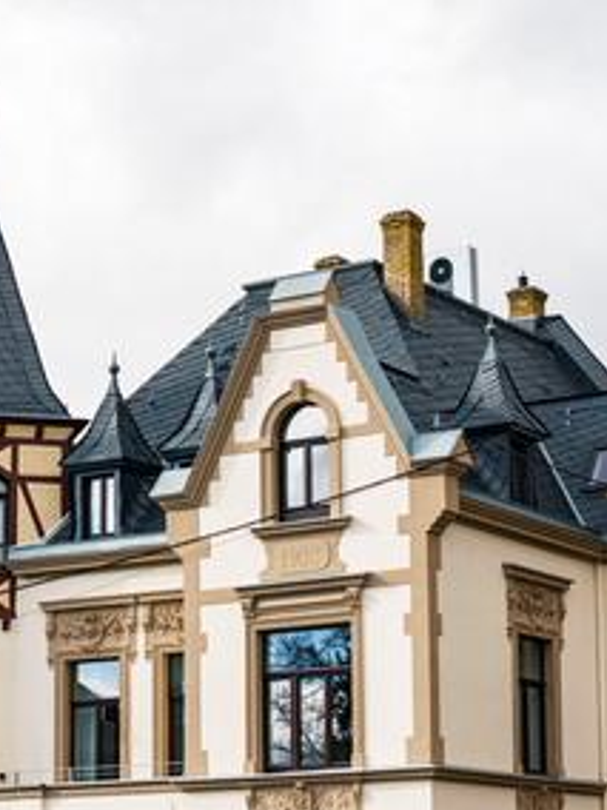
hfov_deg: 14.1
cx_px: 205
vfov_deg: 18.6
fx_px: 2455
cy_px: 605
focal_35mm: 105
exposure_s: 1/80
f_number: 2.8
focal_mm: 19.35
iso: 100
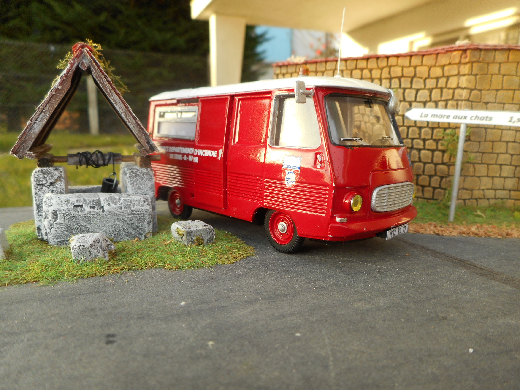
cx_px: 260
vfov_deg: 54.9
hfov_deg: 69.4
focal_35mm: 25
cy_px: 195
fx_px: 376
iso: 80
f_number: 3.7
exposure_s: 1/40
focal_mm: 4.5
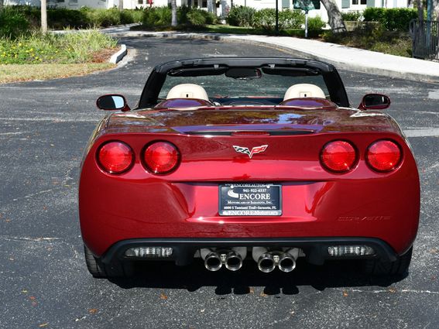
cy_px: 165
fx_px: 964
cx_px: 242
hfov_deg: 25.7
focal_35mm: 76
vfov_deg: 19.4
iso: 125
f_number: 8
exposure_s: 1/250
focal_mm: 35
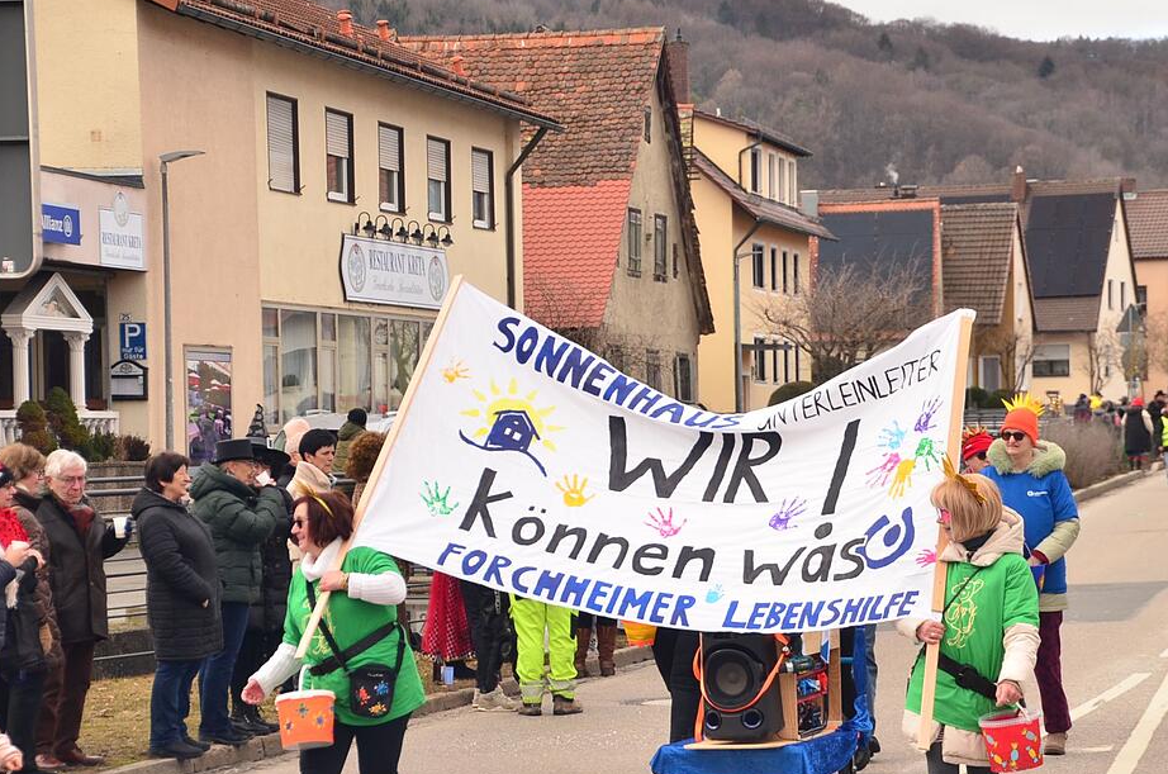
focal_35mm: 123
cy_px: 413
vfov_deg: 11.1
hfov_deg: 16.7
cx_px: 676
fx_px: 3983
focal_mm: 70
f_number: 5.6
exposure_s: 1/400
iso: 400
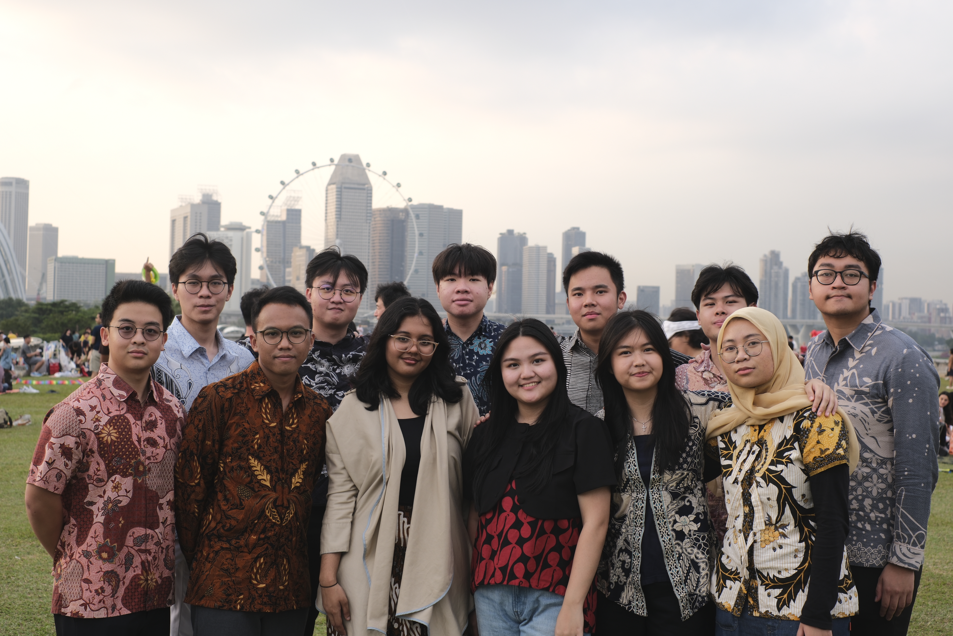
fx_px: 1403
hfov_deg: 37.5
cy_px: 318
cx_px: 476
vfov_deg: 25.5
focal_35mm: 53
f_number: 5
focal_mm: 35
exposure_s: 1/60
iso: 125
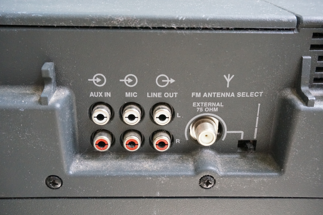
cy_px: 108
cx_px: 162
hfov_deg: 51.3
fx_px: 336
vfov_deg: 35.4
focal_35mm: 38
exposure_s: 1/50
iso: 3200
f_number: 8
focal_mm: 25
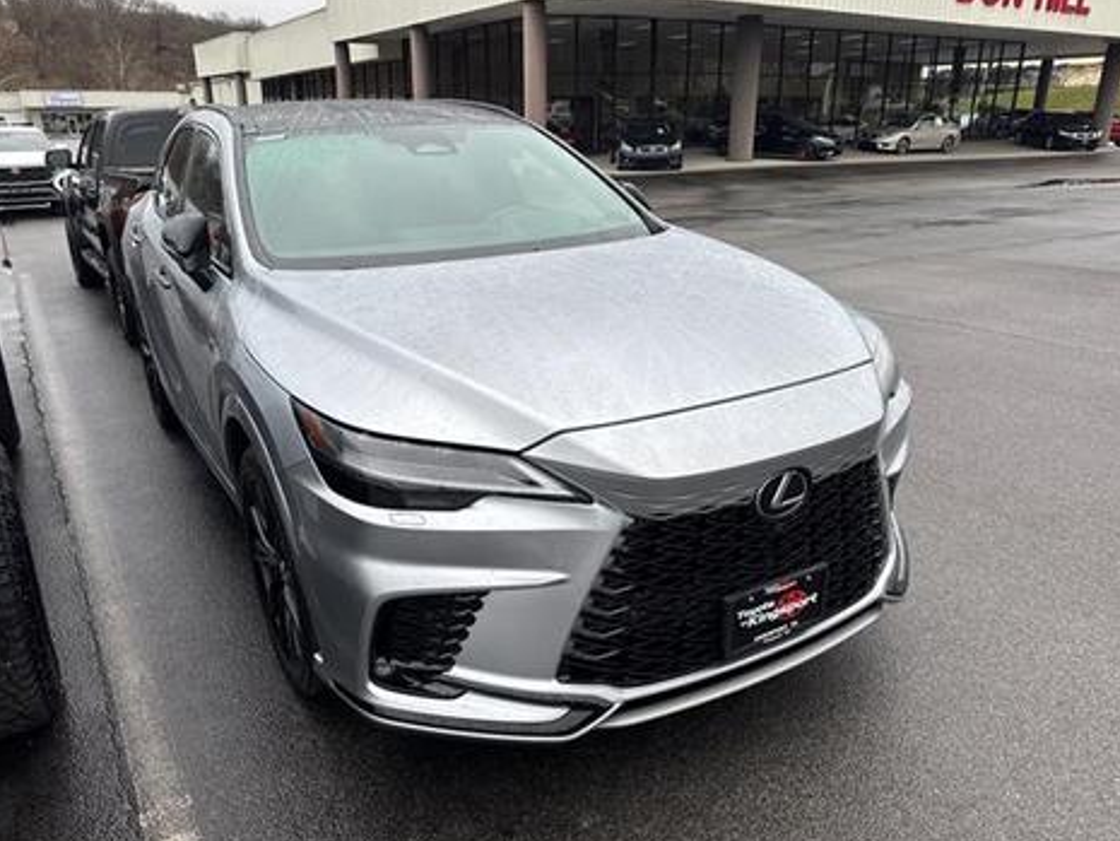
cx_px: 542
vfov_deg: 53.1
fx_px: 841
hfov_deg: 67.3
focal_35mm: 26
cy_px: 441
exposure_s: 1/792
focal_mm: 6.76
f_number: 1.78
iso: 80
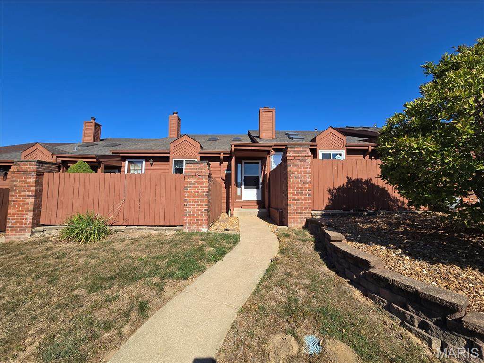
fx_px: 182
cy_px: 182
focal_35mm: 13
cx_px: 242
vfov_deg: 89.9
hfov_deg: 106.2
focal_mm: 2.2
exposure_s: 1/2423
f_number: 2.2
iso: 50
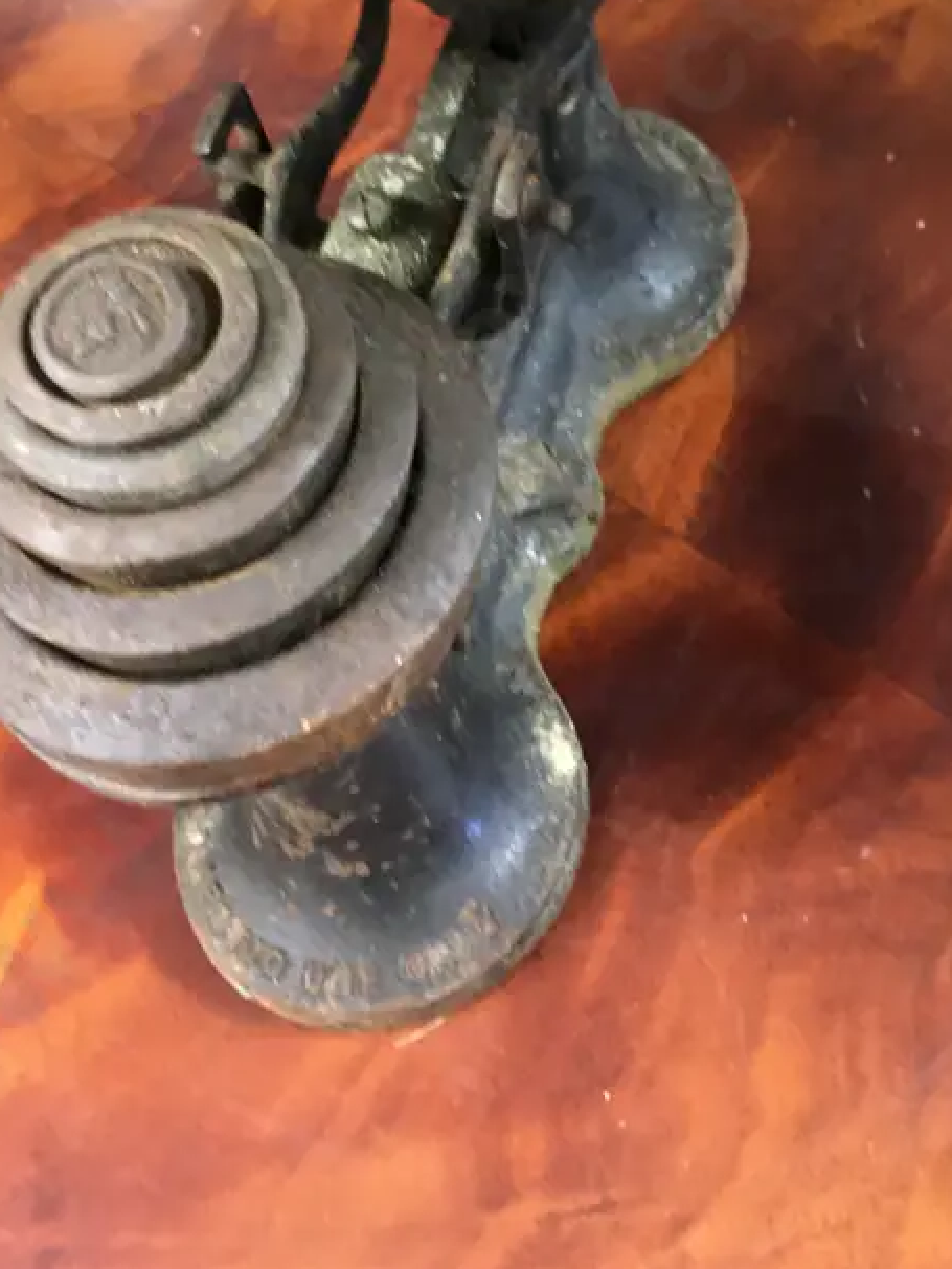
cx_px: 557
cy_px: 266
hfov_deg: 29.6
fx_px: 1796
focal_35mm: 49
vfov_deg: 37.6
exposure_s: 1/17
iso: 200
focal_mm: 4.15
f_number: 2.2
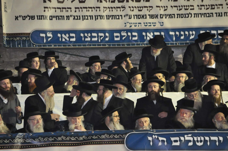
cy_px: 76
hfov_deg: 7.6
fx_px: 1707
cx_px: 114
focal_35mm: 270
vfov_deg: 5.1
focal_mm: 180
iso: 2000
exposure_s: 1/80
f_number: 5.6
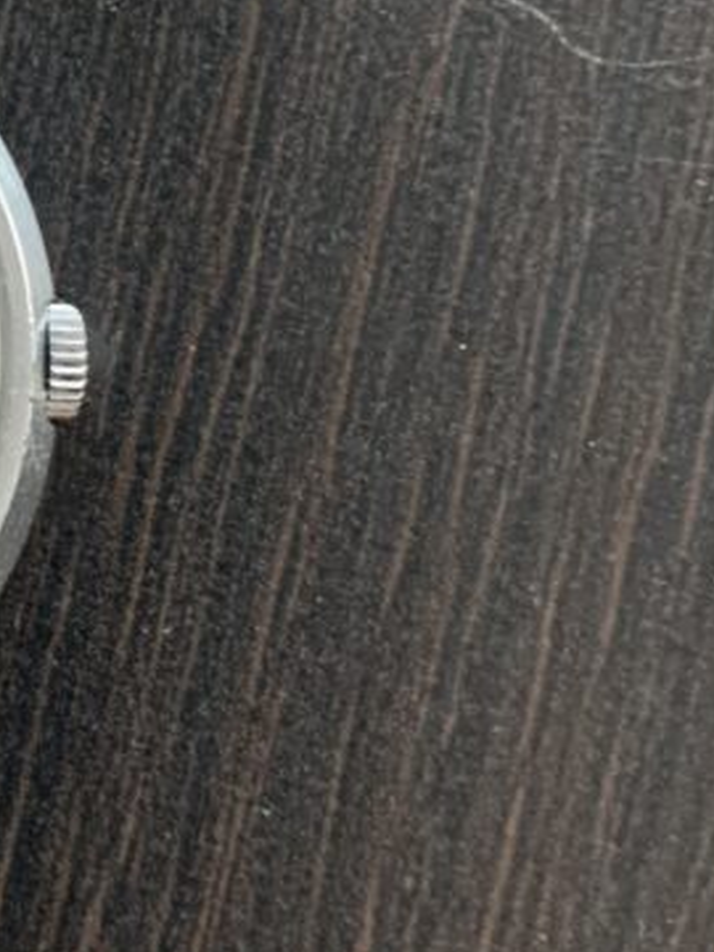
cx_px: -267
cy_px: 225
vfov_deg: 26.0
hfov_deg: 18.3
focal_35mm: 74
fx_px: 2035
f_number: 1.8
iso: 400
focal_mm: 4.25
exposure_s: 1/39
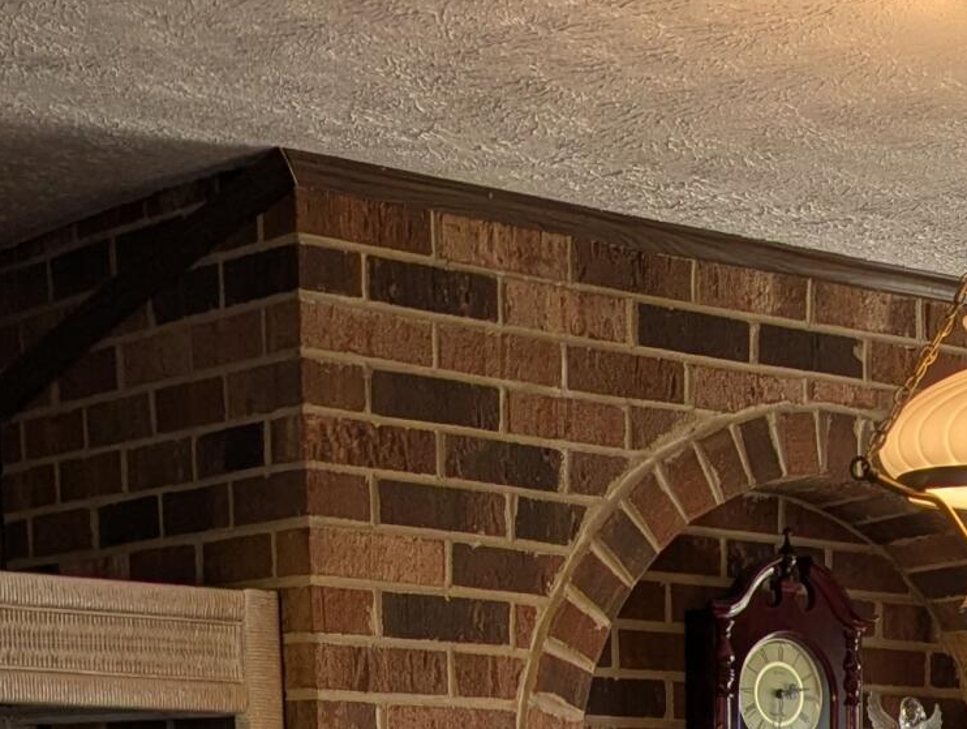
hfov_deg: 19.6
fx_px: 2714
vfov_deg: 13.8
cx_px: 992
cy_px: 1266
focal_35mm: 97
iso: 53
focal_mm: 6.81
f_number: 1.85
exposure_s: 1/120
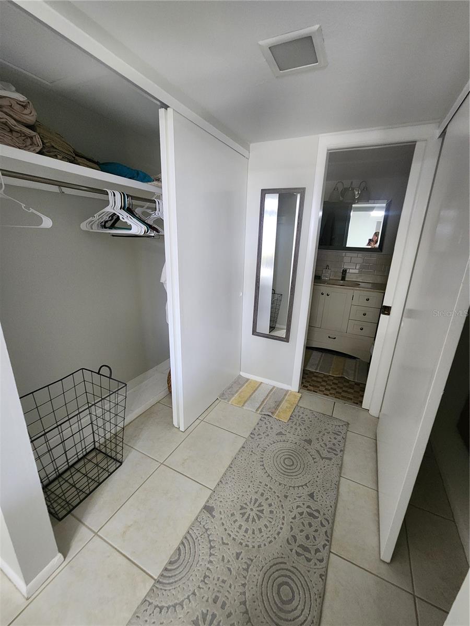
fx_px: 235
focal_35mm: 13
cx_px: 235
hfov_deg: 89.9
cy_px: 313
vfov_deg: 106.2
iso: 500
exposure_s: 1/30
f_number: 2.2
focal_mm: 2.2
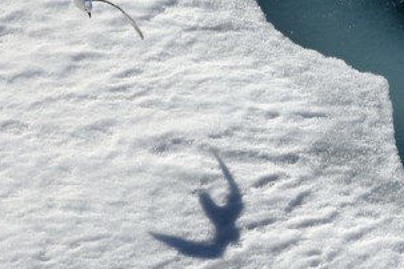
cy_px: 119
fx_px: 3108
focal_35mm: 277
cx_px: 219
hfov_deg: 7.4
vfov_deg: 5.0
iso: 200
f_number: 13
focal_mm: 200
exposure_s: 1/400
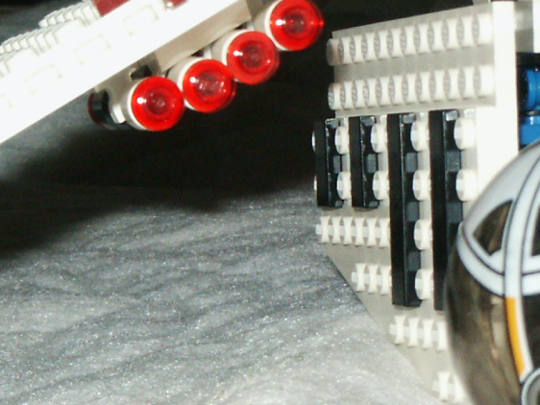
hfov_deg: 8.9
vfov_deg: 6.7
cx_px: 283
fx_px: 3465
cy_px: 180
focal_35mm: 222
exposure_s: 1/60
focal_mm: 15.48
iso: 200
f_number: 8
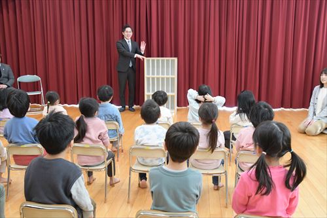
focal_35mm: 33
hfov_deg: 57.2
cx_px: 164
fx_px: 300
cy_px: 109
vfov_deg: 39.9
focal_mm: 22
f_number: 5
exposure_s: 1/100
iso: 3200
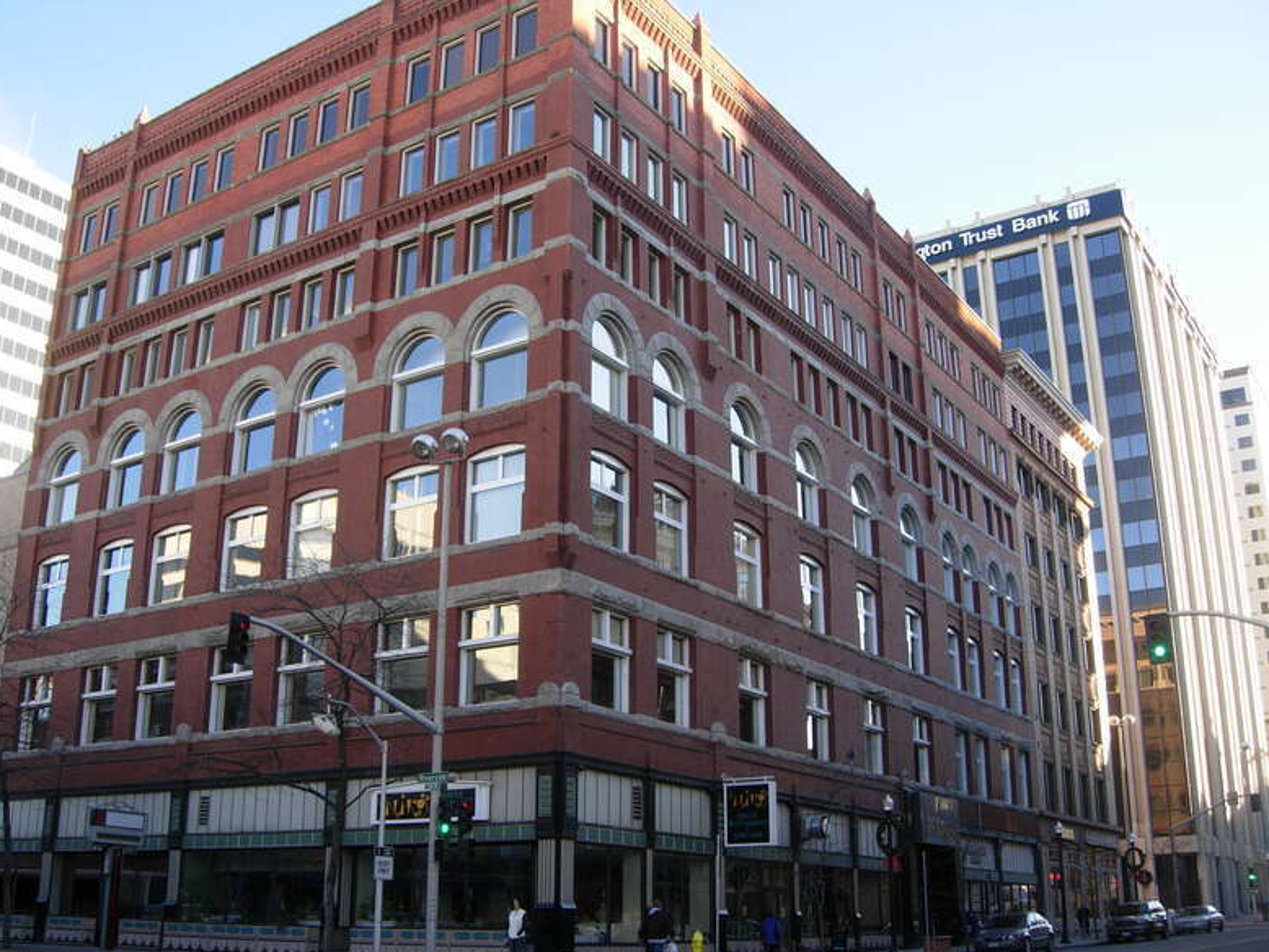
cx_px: 618
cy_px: 484
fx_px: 1357
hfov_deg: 50.1
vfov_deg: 38.7
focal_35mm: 37
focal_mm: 7.5
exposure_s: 1/111
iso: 50
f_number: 3.8
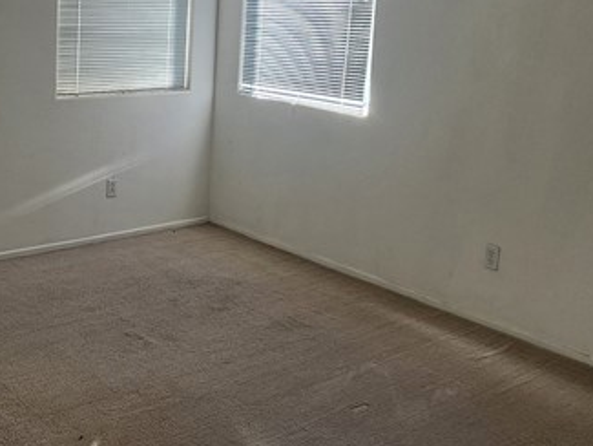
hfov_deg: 43.3
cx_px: 108
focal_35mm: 41
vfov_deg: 34.2
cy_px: 97
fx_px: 703
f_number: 2.2
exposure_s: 1/120
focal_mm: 2.2
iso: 50
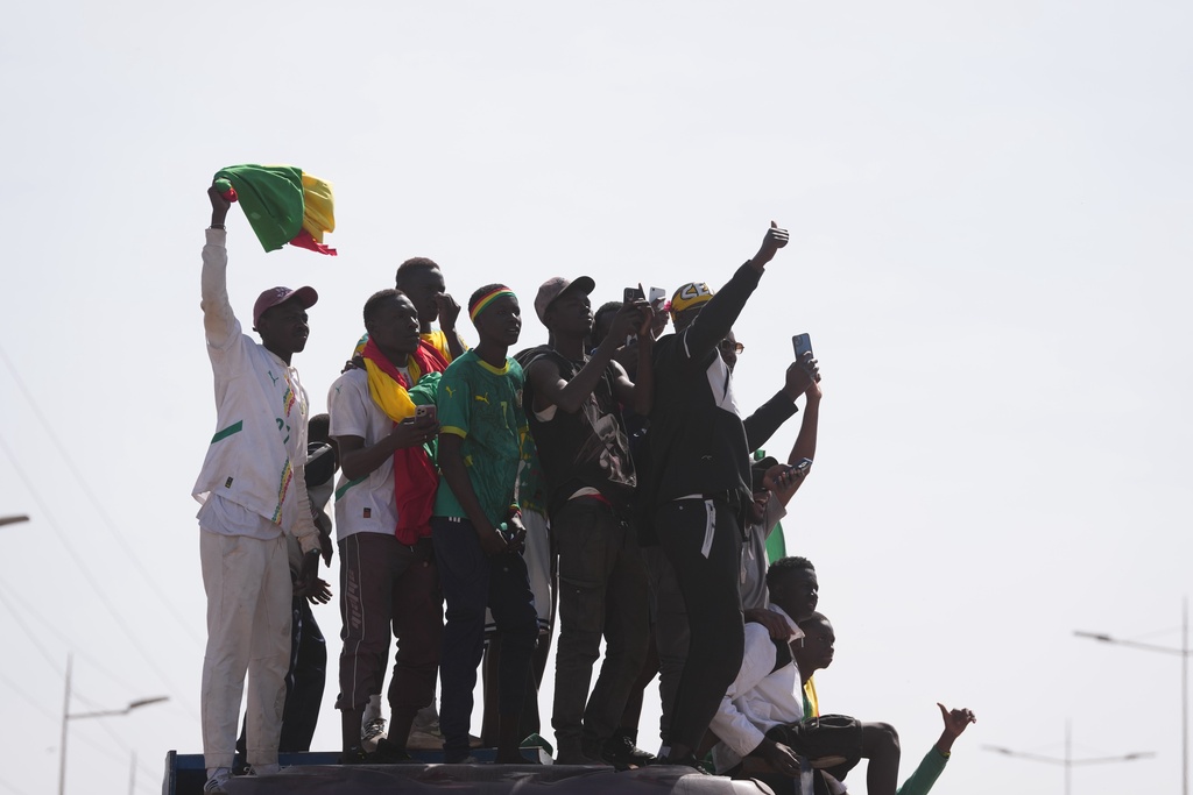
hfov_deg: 10.3
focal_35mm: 200
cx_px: 596
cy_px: 398
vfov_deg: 6.9
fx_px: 6628
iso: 320
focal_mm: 200
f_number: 5.6
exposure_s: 1/1600
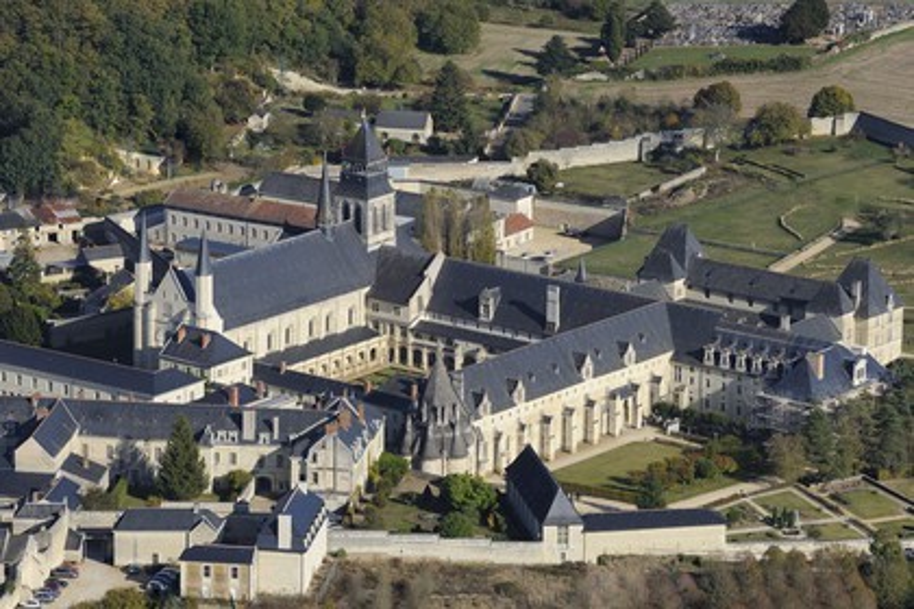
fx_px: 4062
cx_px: 457
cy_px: 304
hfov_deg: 12.8
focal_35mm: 160
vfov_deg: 8.6
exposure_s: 1/800
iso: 400
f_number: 10
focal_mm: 160
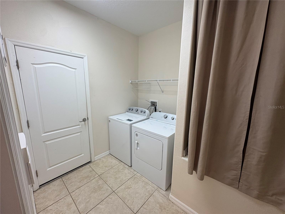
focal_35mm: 14
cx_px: 142
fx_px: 115
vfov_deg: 85.7
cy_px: 107
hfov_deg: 102.1
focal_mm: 2.22
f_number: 2.2
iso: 125
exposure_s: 1/60
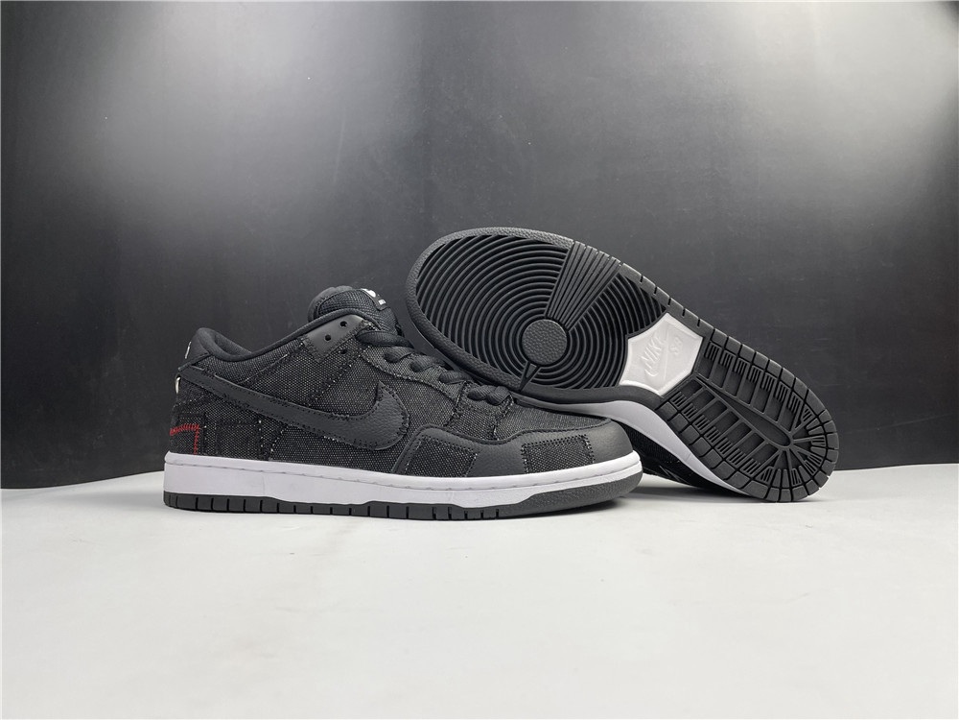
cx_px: 480
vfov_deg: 53.1
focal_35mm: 26
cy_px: 360
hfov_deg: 67.3
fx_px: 720
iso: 64
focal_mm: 4.2
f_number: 1.6
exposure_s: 1/100
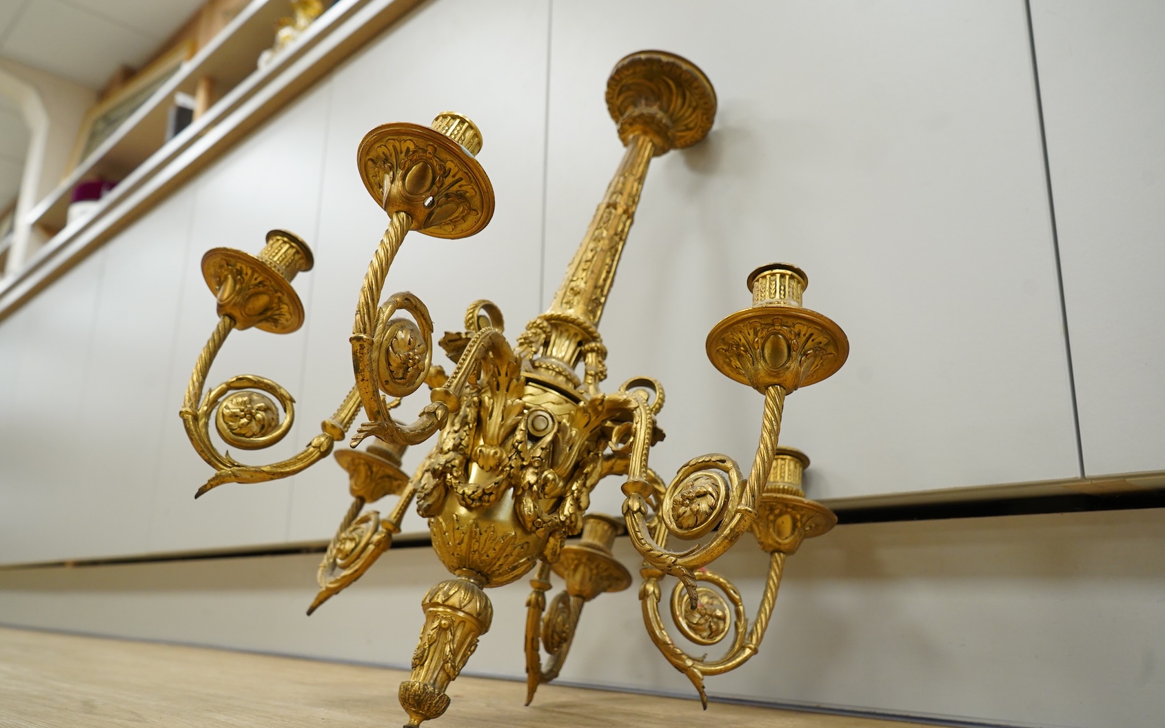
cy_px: 368
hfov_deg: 64.6
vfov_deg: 43.1
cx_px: 585
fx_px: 921
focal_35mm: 29
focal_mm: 28
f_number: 6.3
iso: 2500
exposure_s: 1/125
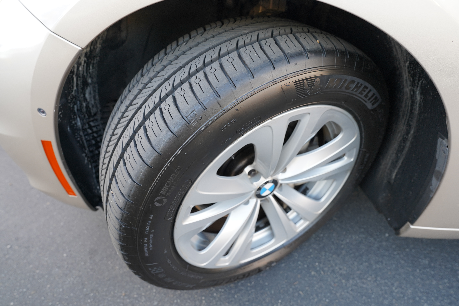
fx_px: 255
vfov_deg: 61.9
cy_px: 153
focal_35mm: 20
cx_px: 230
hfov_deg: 84.0
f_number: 4
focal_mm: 20
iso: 400
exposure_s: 1/60
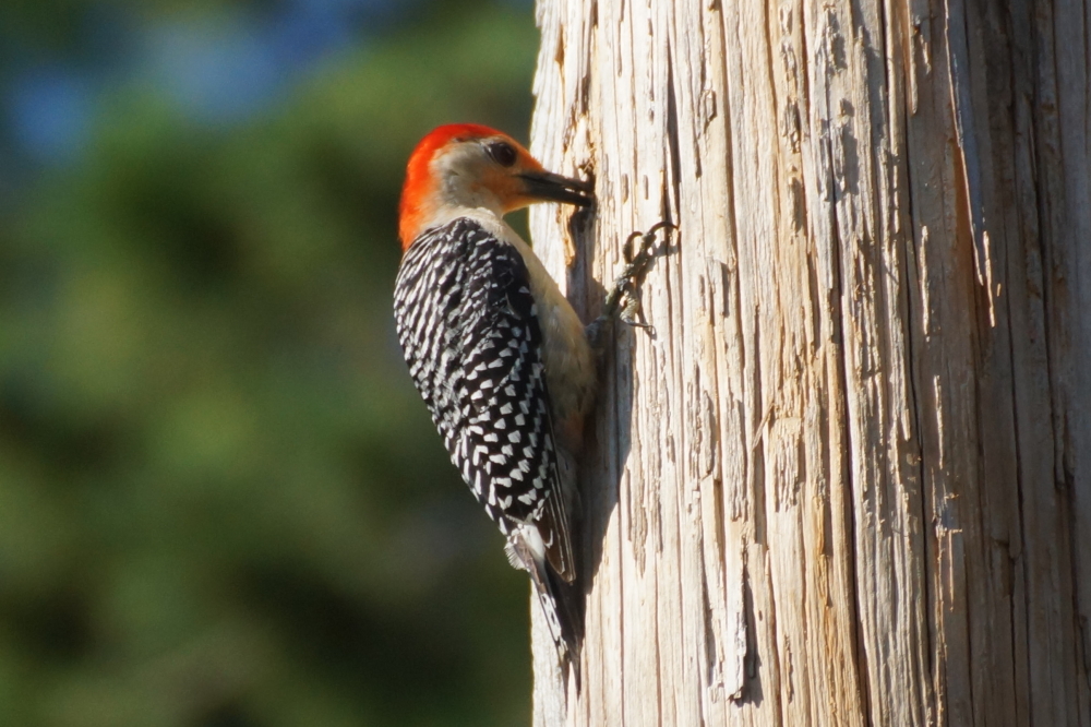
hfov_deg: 5.5
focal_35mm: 375
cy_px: 364
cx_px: 546
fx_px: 11360
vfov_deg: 3.7
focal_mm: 250
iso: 400
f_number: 6.3
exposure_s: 1/400
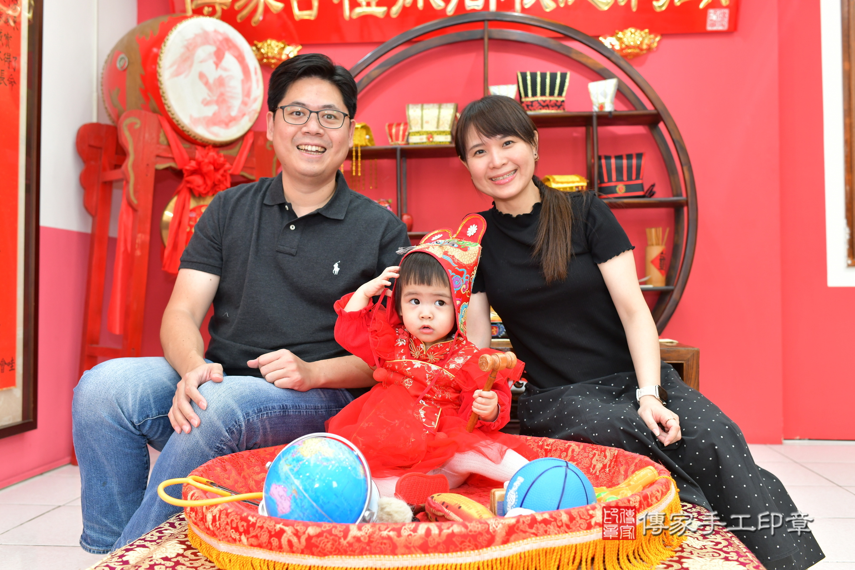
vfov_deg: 37.9
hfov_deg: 54.4
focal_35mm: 35
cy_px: 285
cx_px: 428
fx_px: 831
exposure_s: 1/250
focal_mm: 35
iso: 800
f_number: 4.5
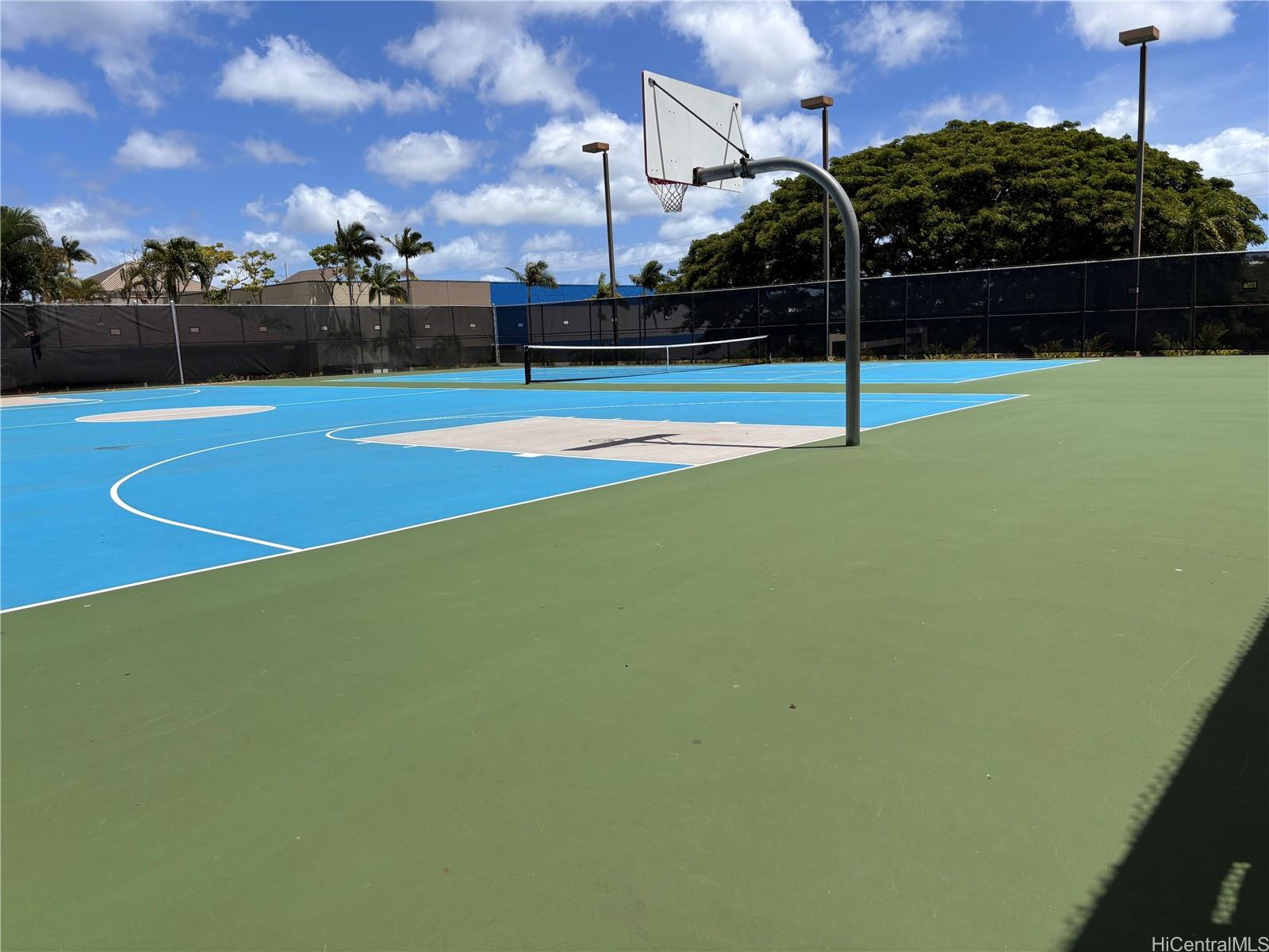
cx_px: 634
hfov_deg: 67.3
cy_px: 476
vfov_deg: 53.1
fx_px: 953
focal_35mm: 26
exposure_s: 1/4854
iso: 50
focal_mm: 5.96
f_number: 1.6
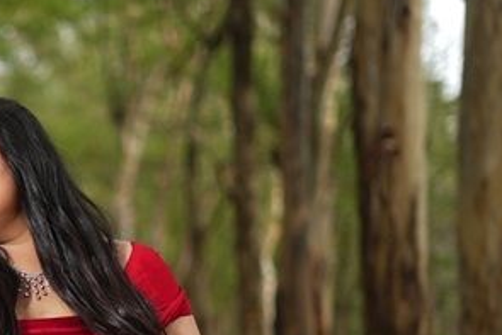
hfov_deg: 17.0
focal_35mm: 117
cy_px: 309
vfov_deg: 11.6
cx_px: -38
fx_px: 1632
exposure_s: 1/200
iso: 80
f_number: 1.8
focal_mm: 50
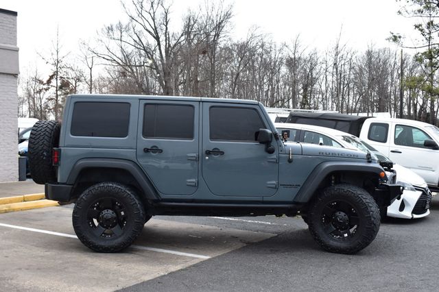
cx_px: 220
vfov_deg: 28.9
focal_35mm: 46
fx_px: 567
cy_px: 146
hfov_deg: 42.3
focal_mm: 31
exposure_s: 1/20
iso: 400
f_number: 6.3
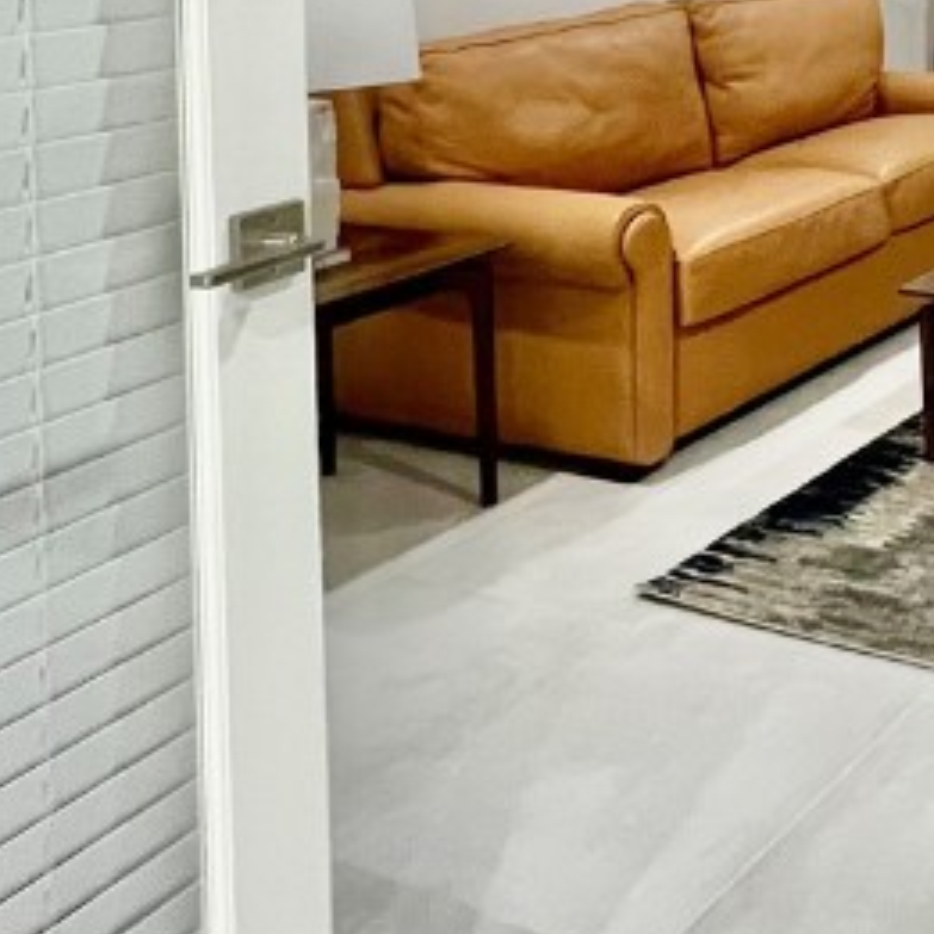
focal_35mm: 45
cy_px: -136
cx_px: 1192
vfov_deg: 32.3
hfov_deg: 30.3
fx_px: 1374
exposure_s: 1/60
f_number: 1.8
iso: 500
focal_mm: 1.57
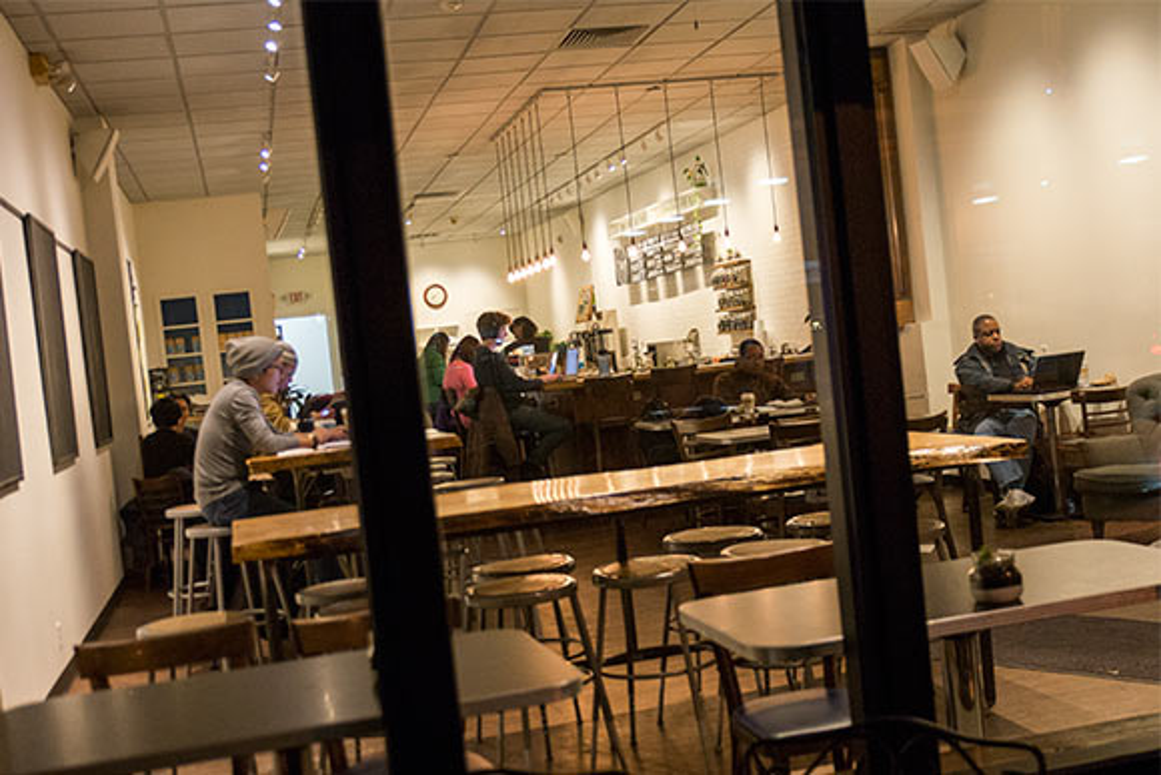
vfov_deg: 38.9
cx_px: 580
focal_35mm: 34
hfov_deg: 55.8
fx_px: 1097
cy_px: 388
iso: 1600
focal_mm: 34
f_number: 2.8
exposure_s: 1/180
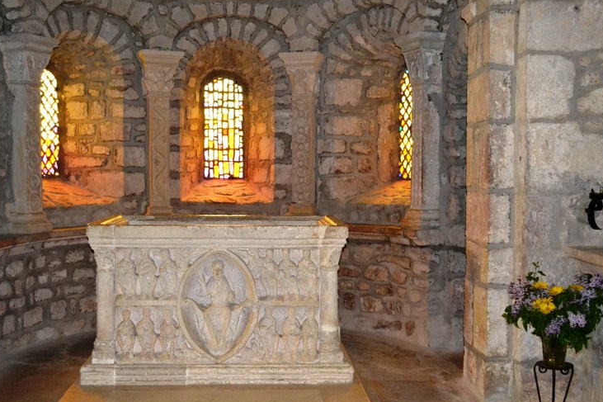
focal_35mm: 46
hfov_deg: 42.7
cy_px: 211
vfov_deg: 29.2
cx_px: 279
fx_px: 770
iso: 3200
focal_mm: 28
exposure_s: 1/60
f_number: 4.5
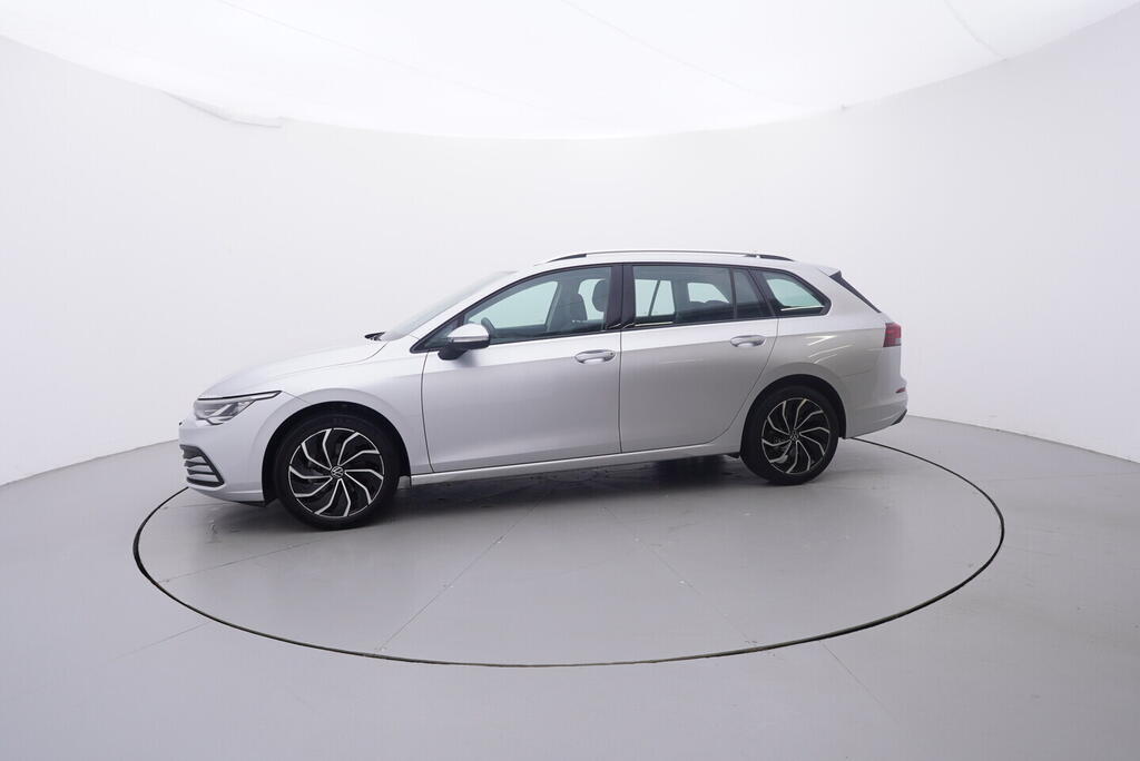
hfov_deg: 77.3
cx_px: 570
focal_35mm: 22
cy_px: 380
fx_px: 713
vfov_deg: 56.2
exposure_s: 1/80
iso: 200
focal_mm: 15
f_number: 5
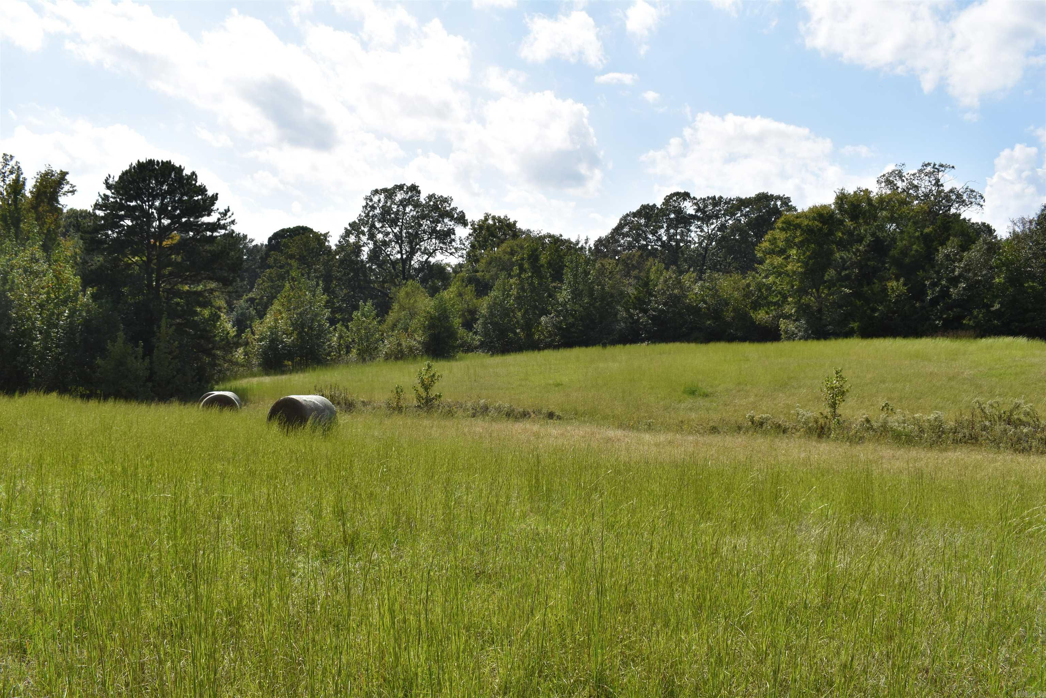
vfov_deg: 41.7
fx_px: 915
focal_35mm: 32
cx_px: 523
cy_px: 349
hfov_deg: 59.5
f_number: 9
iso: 100
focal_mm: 21
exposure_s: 1/320
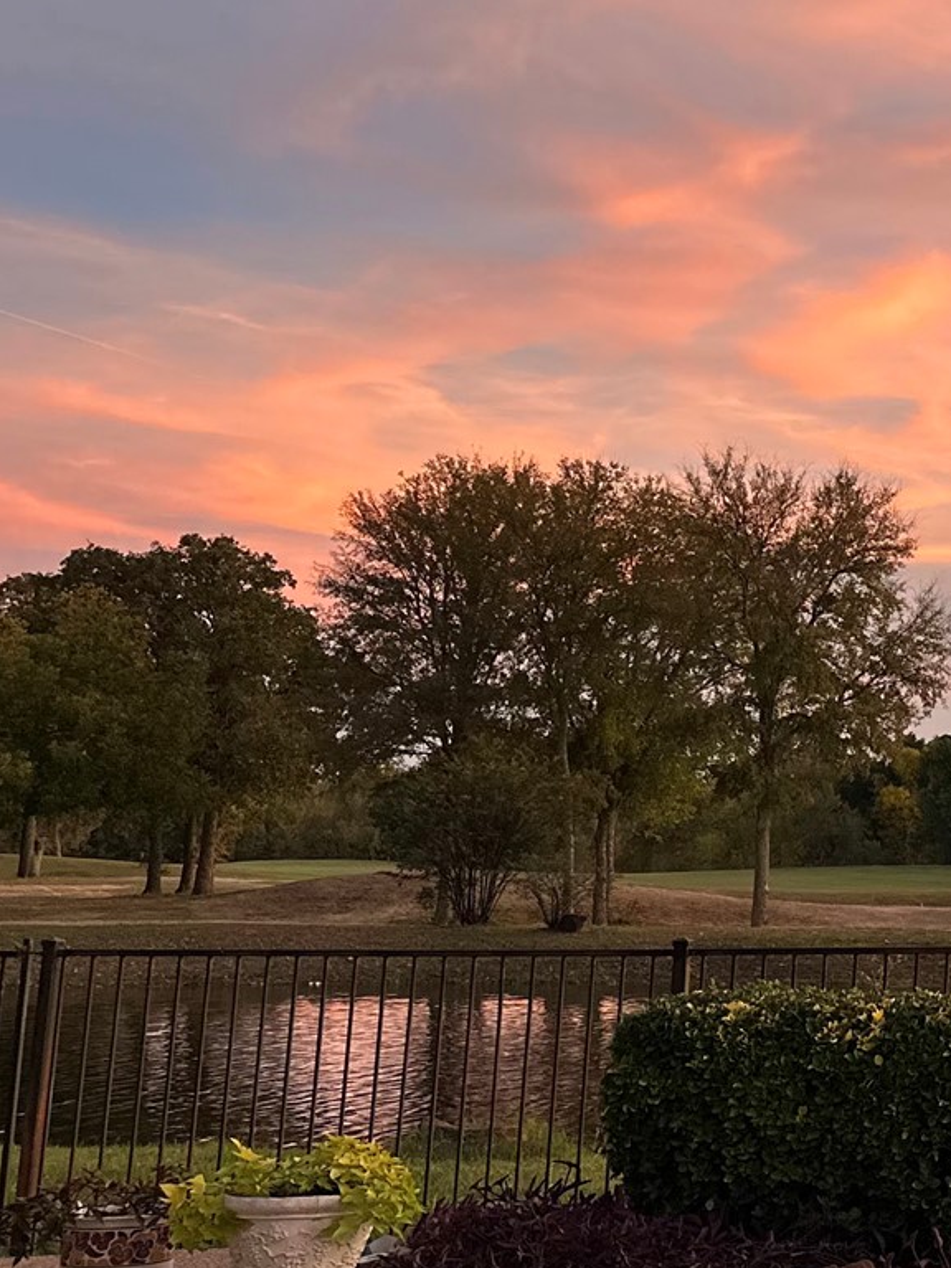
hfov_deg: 19.9
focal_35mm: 64
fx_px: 2344
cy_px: 459
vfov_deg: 30.1
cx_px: 1425
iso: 125
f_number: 1.78
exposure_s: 1/121
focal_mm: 6.86
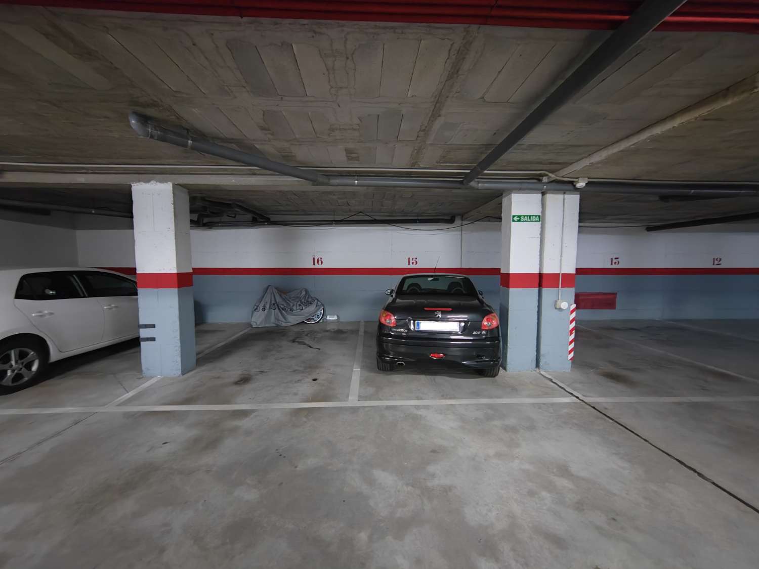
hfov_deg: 106.2
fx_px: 285
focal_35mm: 13
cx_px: 380
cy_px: 284
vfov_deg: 89.9
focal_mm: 2.16
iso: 5000
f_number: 2.2
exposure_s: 1/13
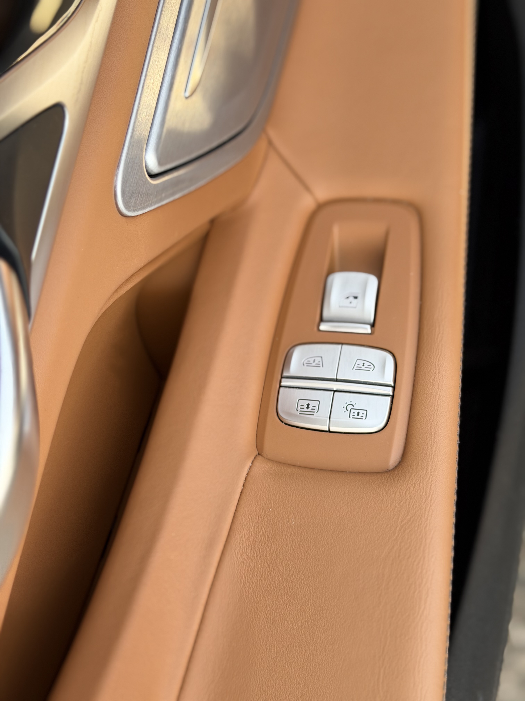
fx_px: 971
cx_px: 262
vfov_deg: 39.7
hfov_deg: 30.3
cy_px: 350
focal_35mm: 48
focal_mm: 6.76
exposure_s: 1/394
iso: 80
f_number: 1.78
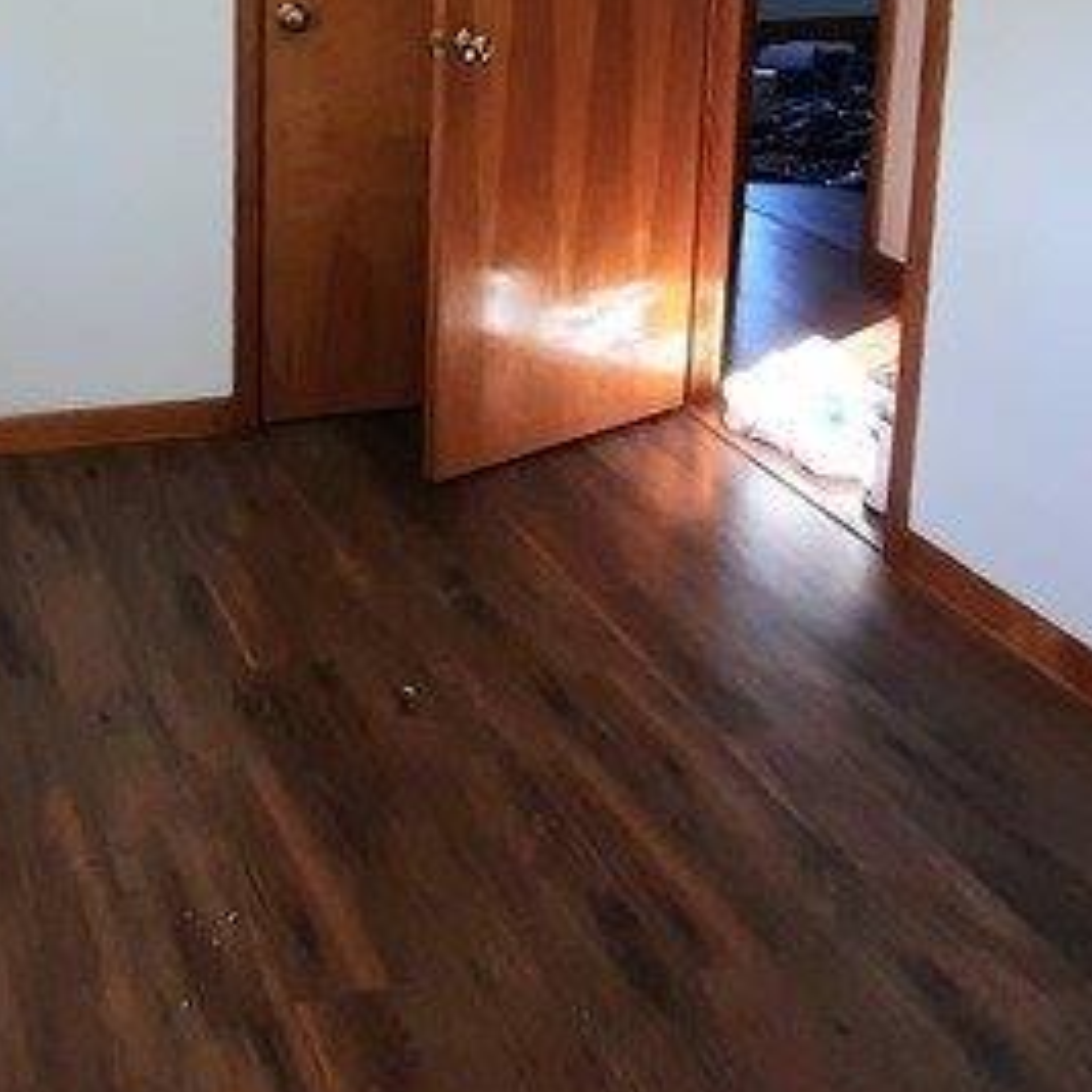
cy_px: 25
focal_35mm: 44
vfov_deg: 35.1
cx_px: 209
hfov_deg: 36.9
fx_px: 1570
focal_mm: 1.74
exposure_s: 1/40
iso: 80
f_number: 2.2
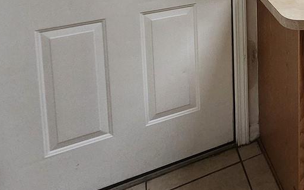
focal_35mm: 43
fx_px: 356
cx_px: 380
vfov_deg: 23.4
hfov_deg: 34.8
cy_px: -102
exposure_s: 1/60
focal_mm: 1.74
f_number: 2.2
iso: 200
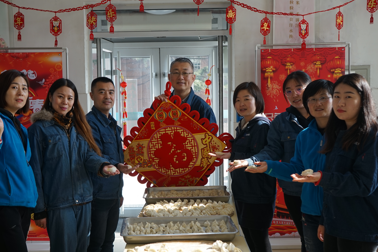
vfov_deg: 26.0
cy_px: 138
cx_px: 162
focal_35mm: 52
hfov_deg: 38.1
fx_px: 546
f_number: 4.5
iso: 100
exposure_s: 1/60
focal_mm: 36
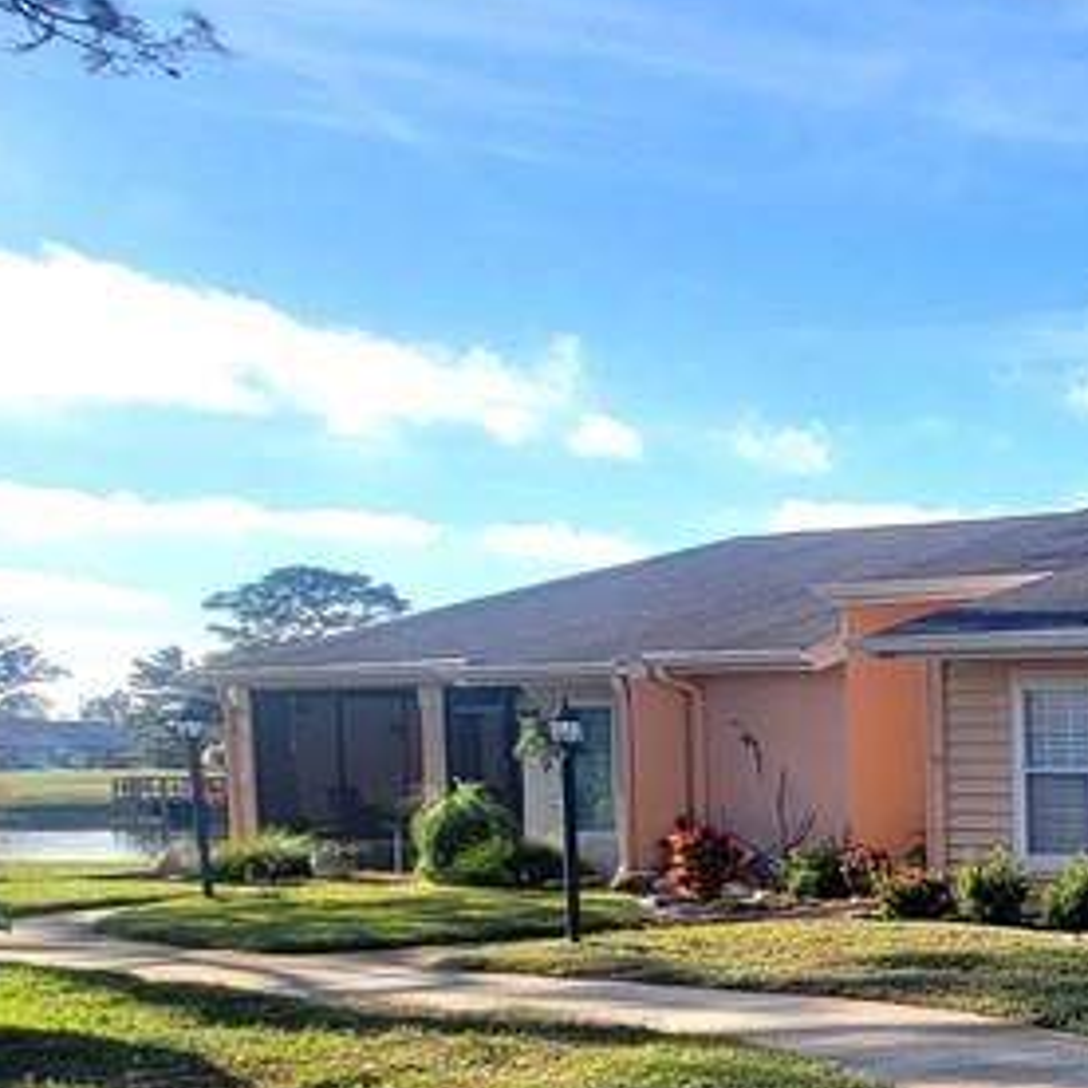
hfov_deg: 23.2
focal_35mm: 42
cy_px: 812
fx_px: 1494
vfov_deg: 39.0
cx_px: 1904
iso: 50
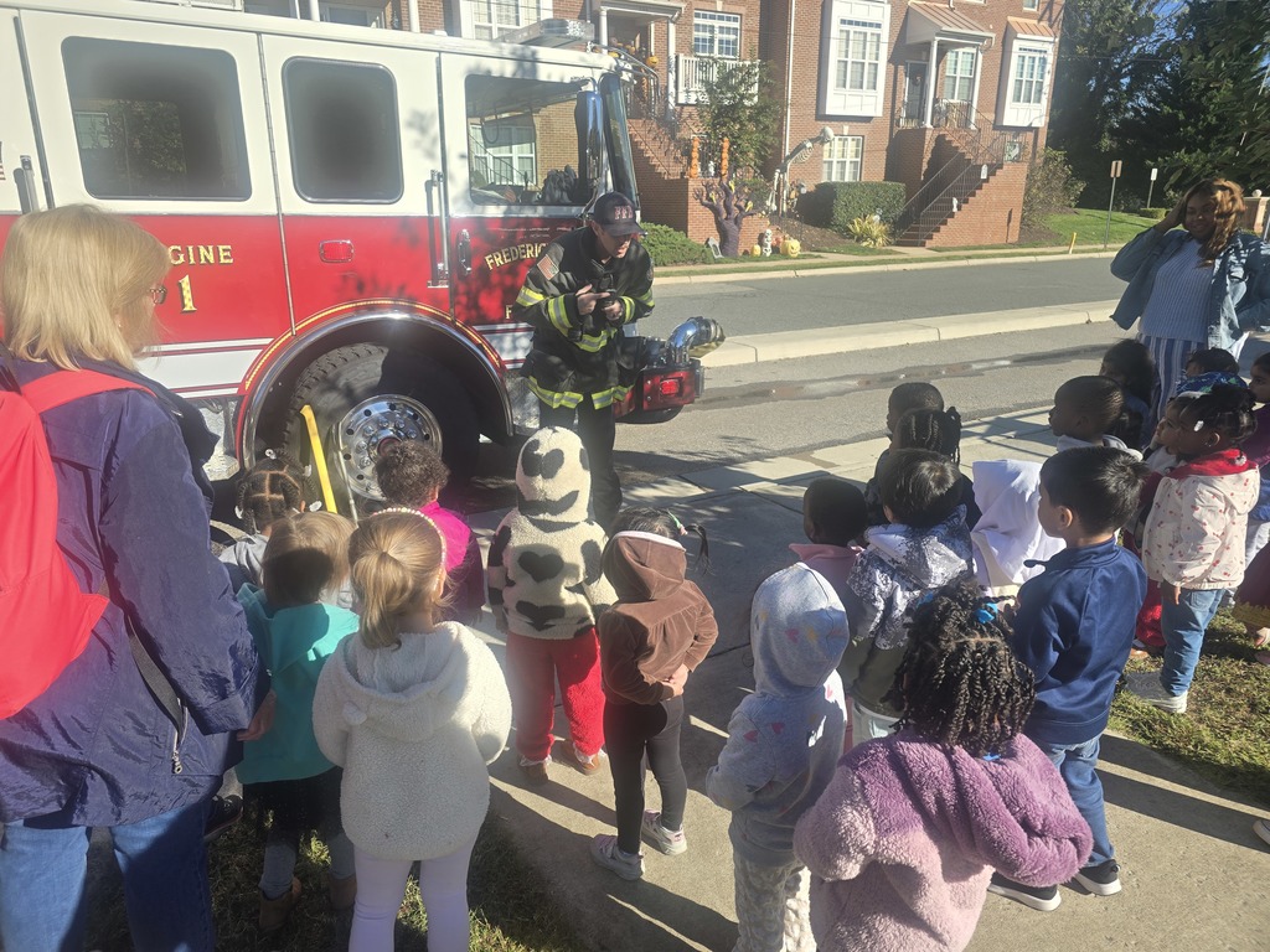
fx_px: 844
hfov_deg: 73.9
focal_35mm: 23
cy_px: 476
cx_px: 635
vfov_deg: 58.9
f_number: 1.7
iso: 12
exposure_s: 1/619
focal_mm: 6.3
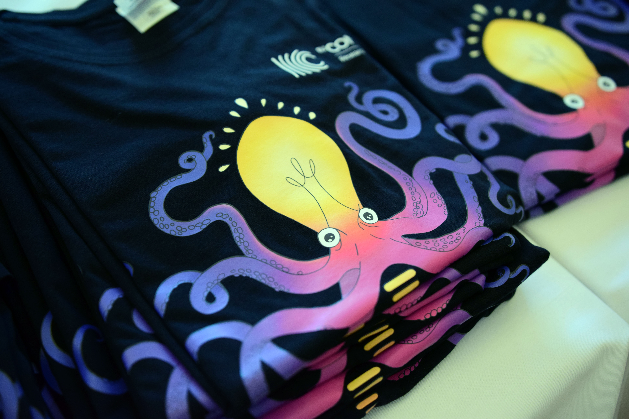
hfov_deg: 53.1
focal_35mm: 36
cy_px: 210
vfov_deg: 36.9
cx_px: 314
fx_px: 629
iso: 1250
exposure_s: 1/500
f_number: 1.8
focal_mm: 24
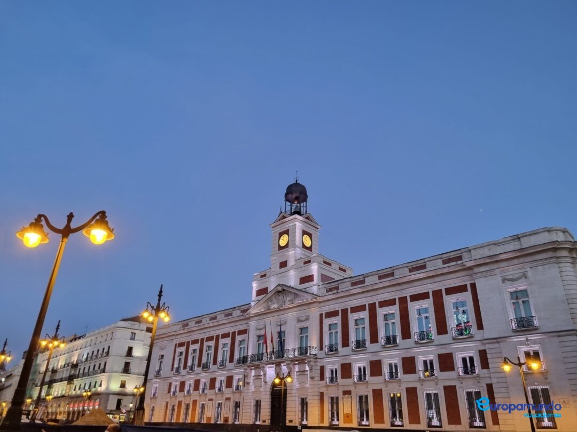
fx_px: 433
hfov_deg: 67.3
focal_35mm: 26
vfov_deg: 53.1
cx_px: 288
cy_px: 216
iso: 320
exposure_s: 1/100
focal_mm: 5.4
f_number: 1.8
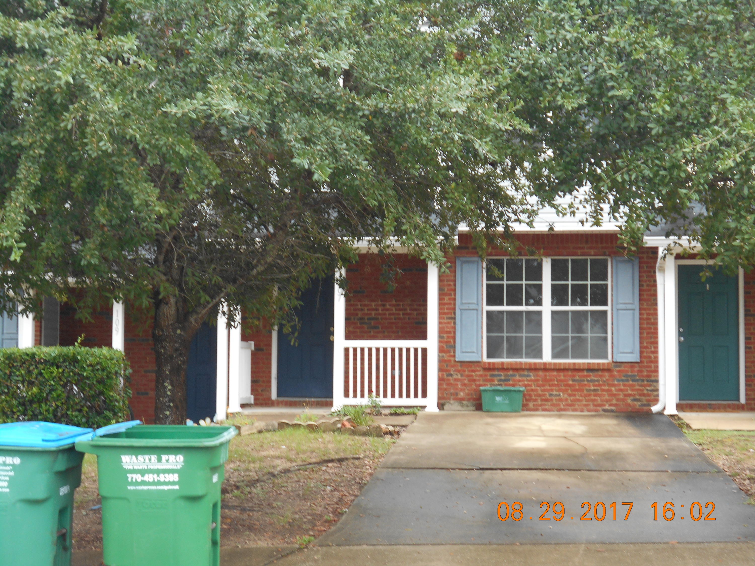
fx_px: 1418
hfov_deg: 29.8
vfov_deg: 22.6
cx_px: 378
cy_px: 283
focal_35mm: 65
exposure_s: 1/40
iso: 80
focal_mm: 11.6
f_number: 5.3
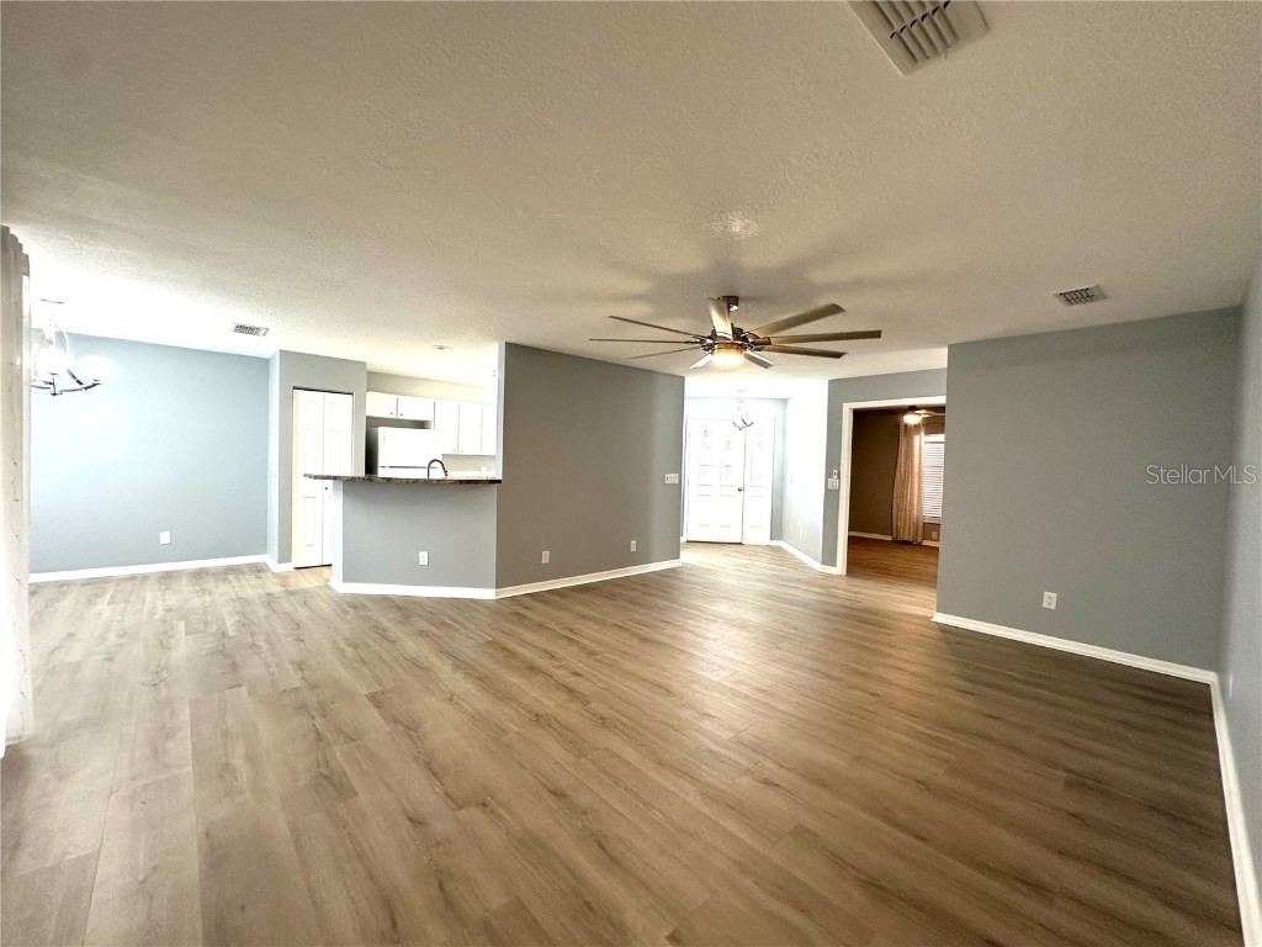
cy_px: 474
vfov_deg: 85.7
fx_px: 510
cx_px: 631
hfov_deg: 102.1
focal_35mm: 14
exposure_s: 1/60
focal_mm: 2.22
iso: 160
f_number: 2.2
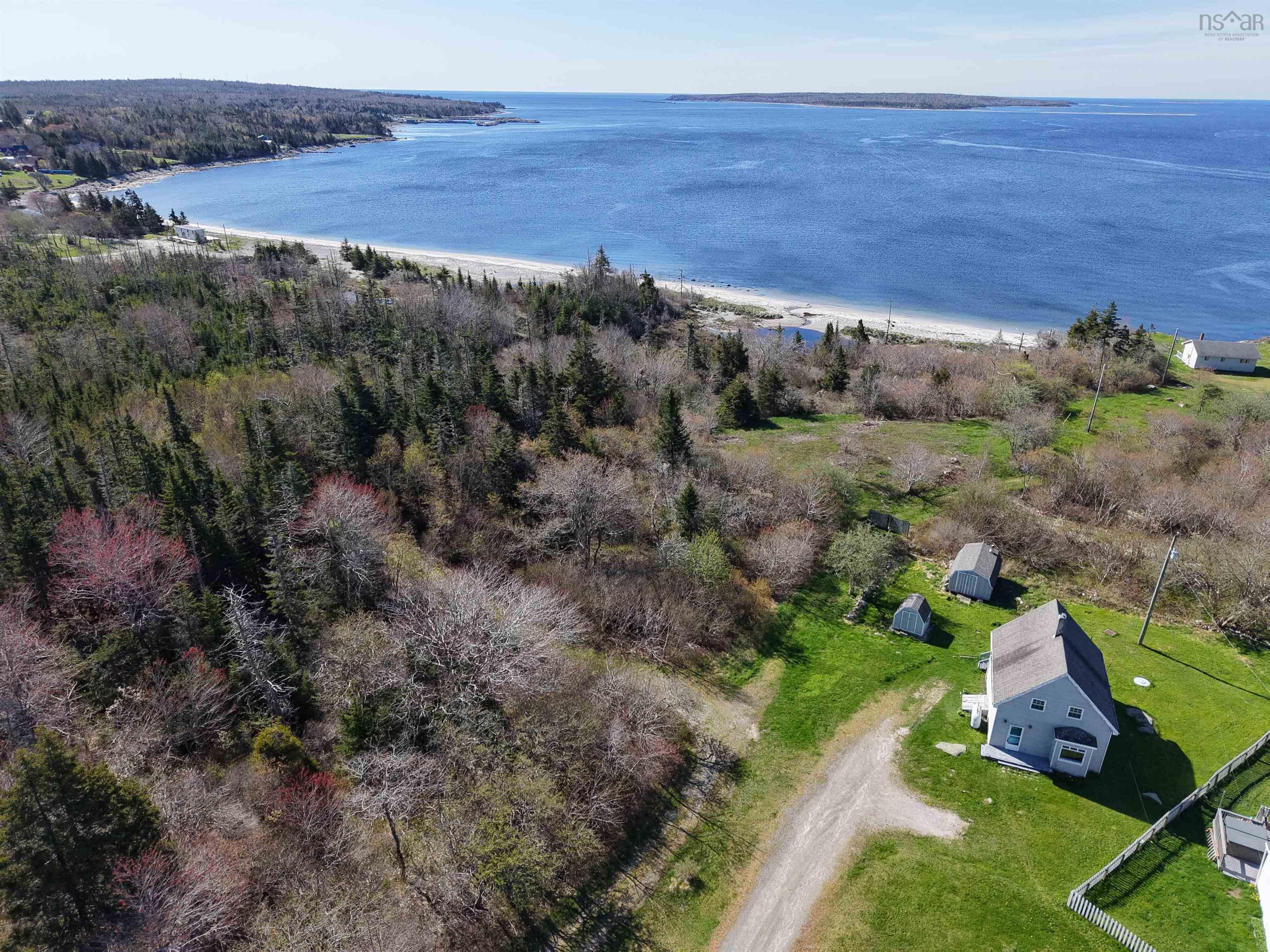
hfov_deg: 71.6
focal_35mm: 24
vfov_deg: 56.8
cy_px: 476
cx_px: 635
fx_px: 881
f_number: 1.8
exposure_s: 1/4000
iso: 320
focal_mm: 8.67
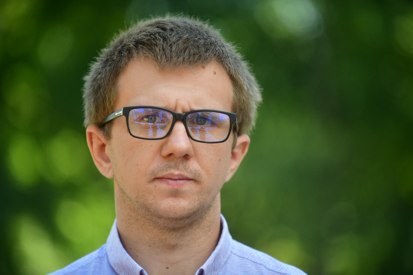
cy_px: 138
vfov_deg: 8.9
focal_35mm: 155
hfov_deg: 13.2
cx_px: 206
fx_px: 1778
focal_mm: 155
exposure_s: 1/4000
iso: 900
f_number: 2.8
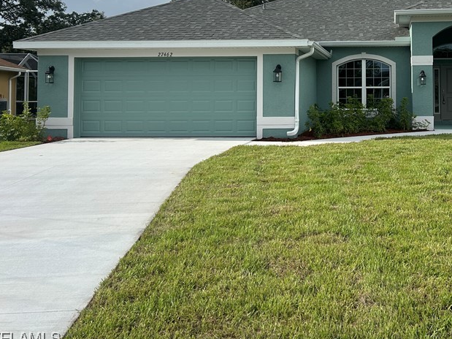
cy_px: 74
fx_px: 561
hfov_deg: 42.4
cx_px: 345
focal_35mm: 43
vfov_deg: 32.8
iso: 50
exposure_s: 1/5587
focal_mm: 5.7
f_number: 1.5
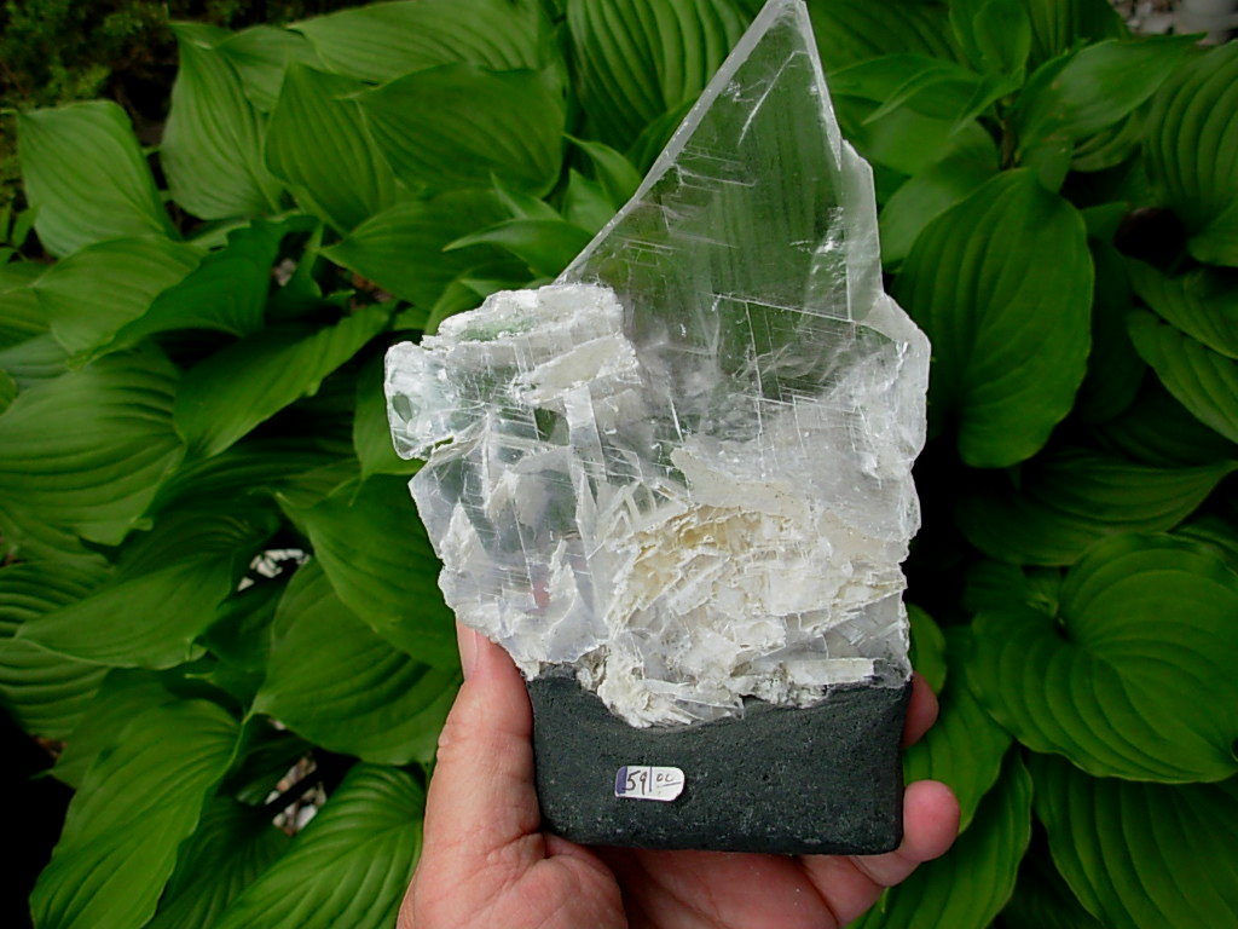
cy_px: 464
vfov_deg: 37.7
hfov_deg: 49.0
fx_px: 1359
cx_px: 619
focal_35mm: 38
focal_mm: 6.3
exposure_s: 1/627
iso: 50
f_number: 2.9
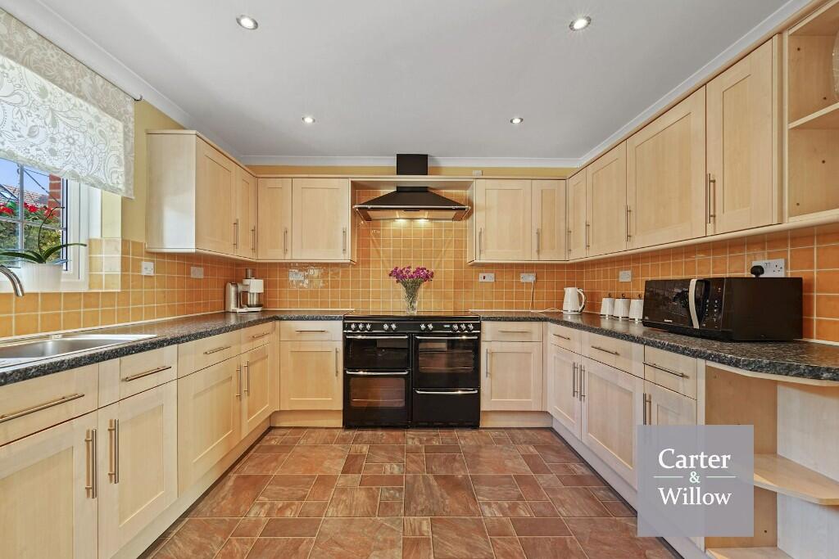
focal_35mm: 14
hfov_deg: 104.2
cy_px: 280
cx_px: 420
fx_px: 326
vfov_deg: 81.2
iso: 800
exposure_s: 1/4
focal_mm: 14
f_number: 8
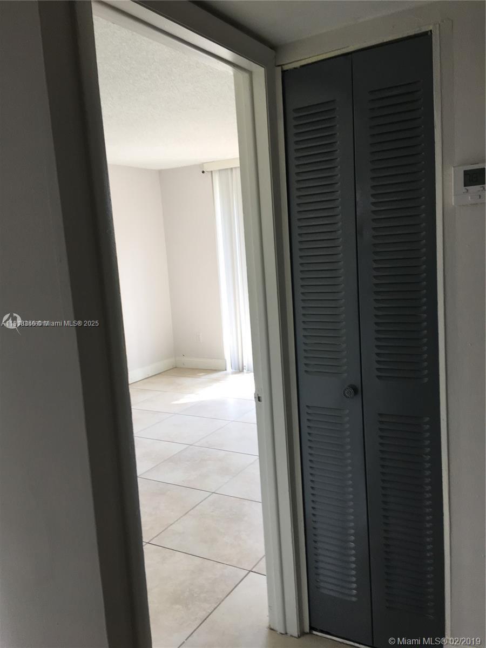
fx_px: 543
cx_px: 243
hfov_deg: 48.2
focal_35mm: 29
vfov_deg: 61.7
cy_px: 324
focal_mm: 4.15
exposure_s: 1/50
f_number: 2.2
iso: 25
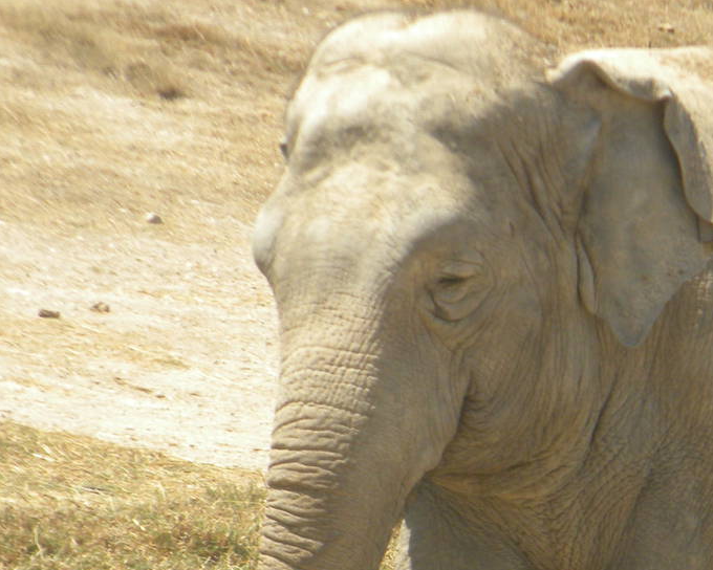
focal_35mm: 340
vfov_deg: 4.6
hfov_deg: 5.7
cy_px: 443
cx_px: 703
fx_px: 7175
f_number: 5
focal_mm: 26.8
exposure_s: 1/498
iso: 105
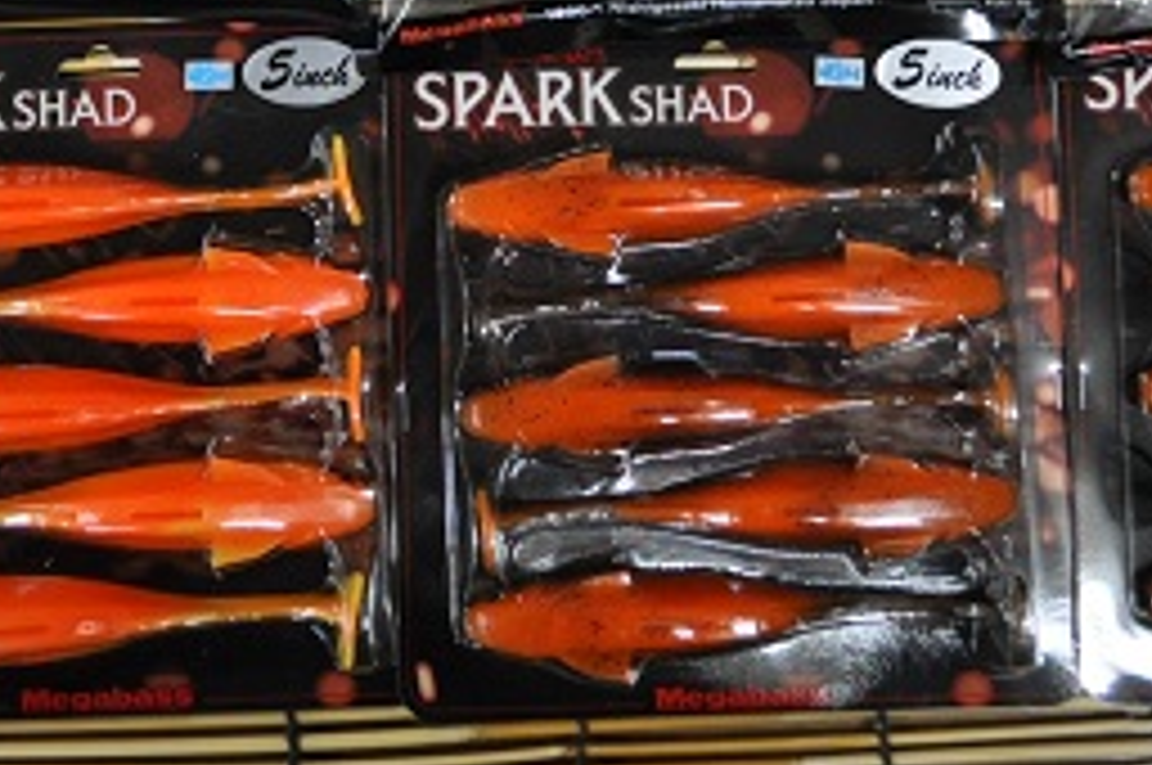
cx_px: 468
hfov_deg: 29.6
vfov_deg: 18.7
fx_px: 2173
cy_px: -189
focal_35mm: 68
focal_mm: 18
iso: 800
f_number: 3.5
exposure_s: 1/50
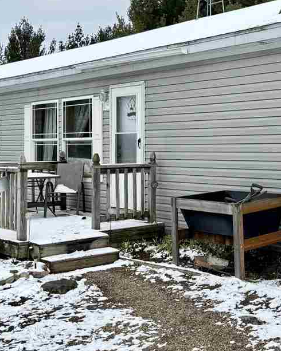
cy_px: 134
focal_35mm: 53
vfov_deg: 35.2
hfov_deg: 26.5
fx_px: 551
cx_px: 305
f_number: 1.6
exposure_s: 1/1812
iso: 50
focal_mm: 5.96
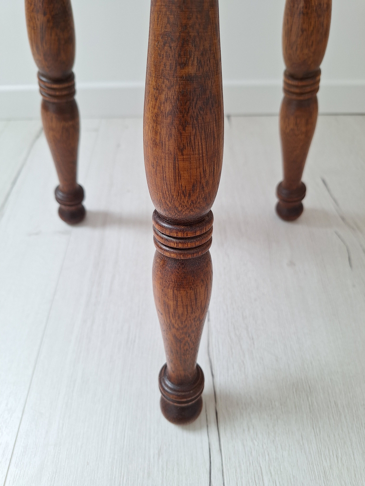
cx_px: 182
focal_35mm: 23
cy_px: 243
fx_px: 323
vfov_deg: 73.9
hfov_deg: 58.9
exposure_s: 1/100
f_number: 1.8
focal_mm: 5.54
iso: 80
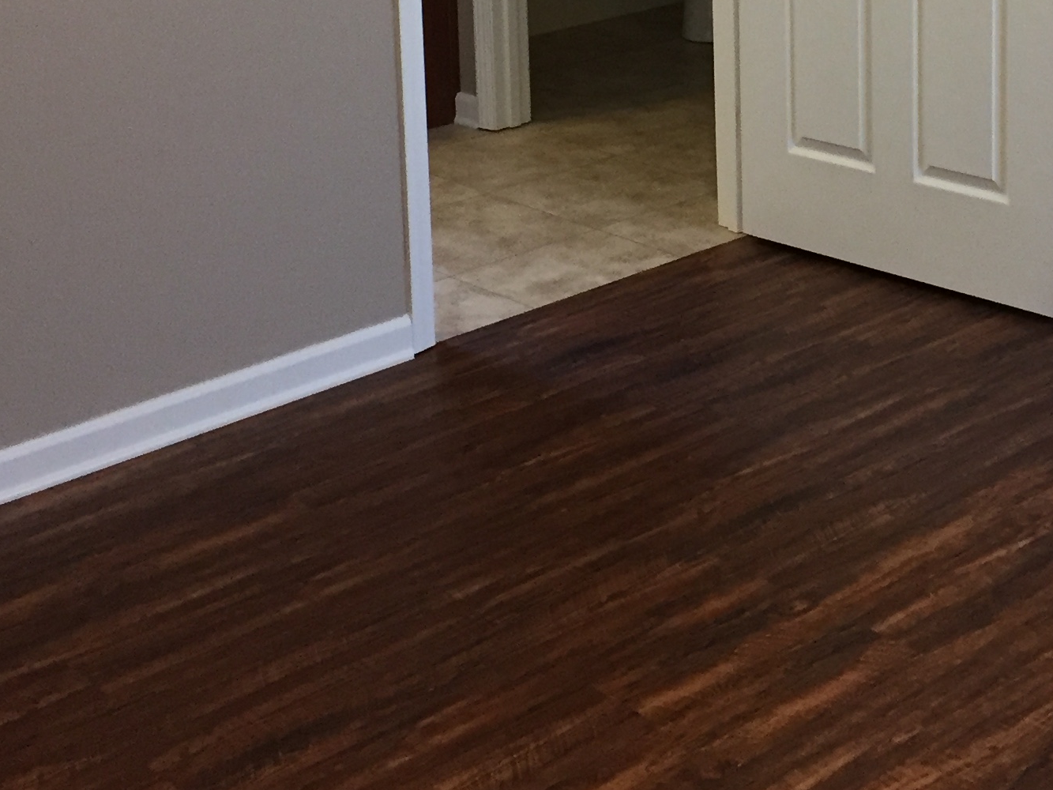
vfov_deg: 19.7
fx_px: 2160
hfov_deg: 26.8
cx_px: 869
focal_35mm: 71
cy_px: -123
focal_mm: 4.15
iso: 160
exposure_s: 1/30
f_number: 2.2
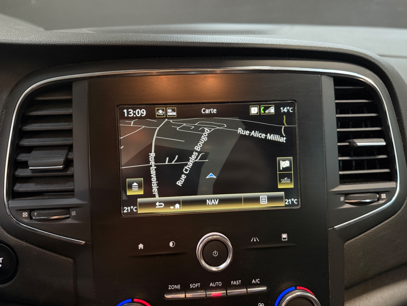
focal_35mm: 24
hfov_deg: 71.6
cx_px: 204
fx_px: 282
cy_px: 153
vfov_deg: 56.8
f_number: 1.78
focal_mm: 6.76
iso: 800
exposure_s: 1/25
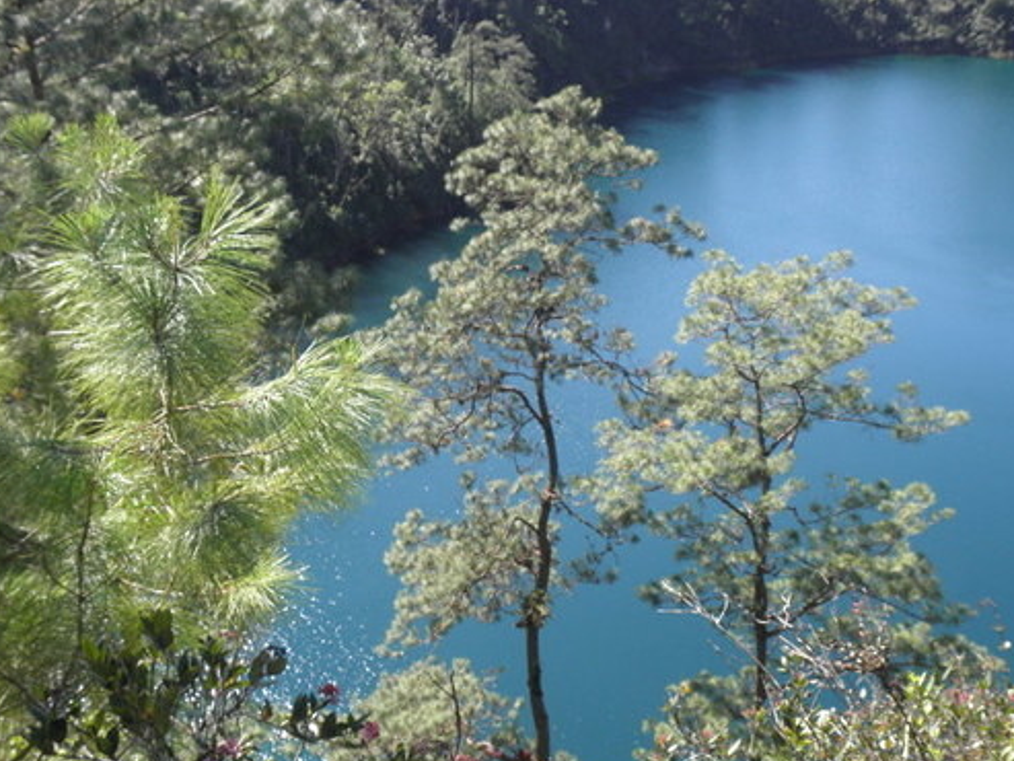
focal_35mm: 48
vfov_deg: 30.2
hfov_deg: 39.6
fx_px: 1406
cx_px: 566
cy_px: 442
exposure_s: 1/125
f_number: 5.6
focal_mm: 6.64
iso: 100
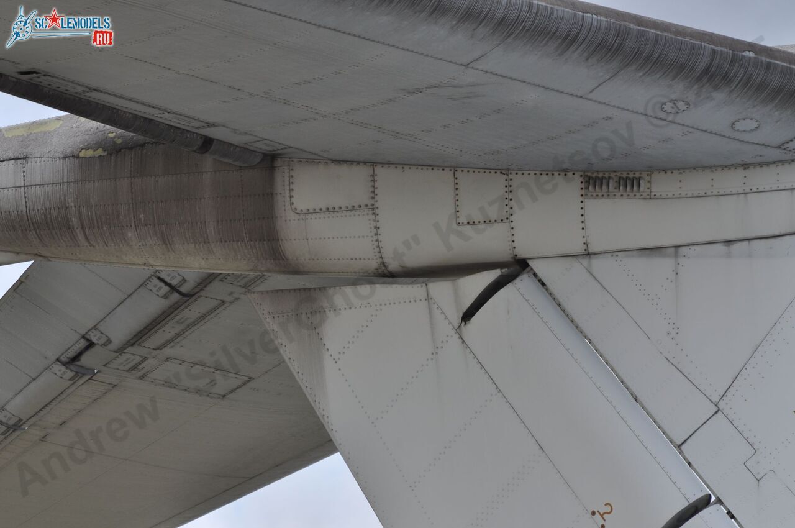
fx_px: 5955
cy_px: 264
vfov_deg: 5.1
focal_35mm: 270
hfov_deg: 7.6
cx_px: 398
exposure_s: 1/400
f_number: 8
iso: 200
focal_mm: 180
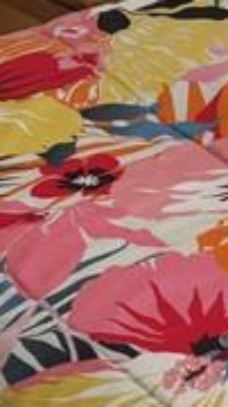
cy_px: -226
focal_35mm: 149
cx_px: 693
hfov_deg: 7.2
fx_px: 1604
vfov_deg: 13.5
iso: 100
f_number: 1.78
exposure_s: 1/130
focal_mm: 6.76
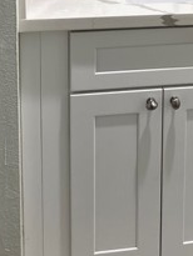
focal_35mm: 81
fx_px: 602
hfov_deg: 17.9
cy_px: -71
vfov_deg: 21.9
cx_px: 185
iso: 125
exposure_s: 1/120
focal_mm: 5.7
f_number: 1.5
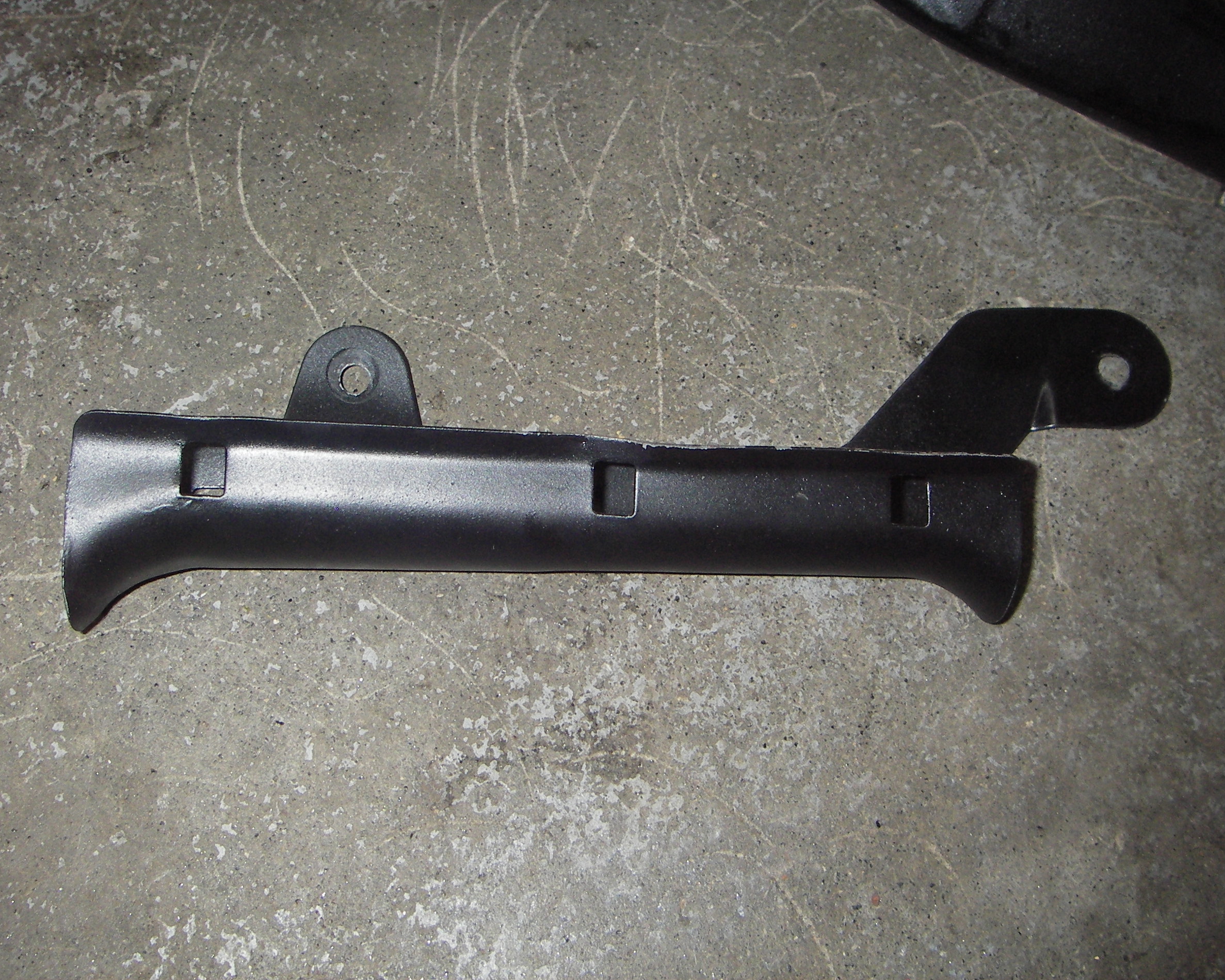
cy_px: 485
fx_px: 1450
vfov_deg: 37.3
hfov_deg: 45.8
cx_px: 619
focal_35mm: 40
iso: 100
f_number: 3.3
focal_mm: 6.3
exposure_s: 1/30
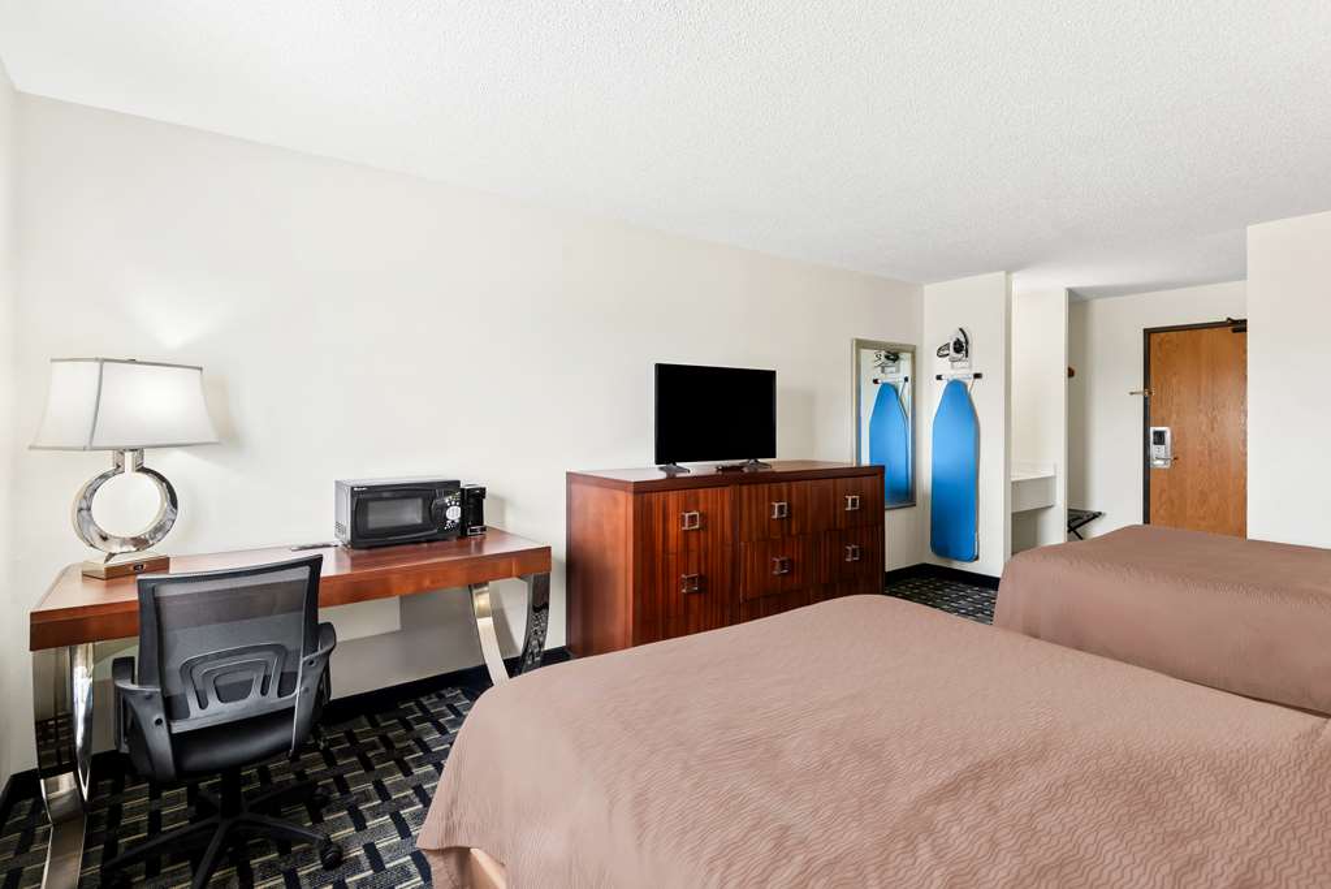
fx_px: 592
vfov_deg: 73.8
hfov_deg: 96.7
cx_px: 666
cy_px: 444
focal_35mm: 16
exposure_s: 1/1.25
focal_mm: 16
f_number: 9
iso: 160
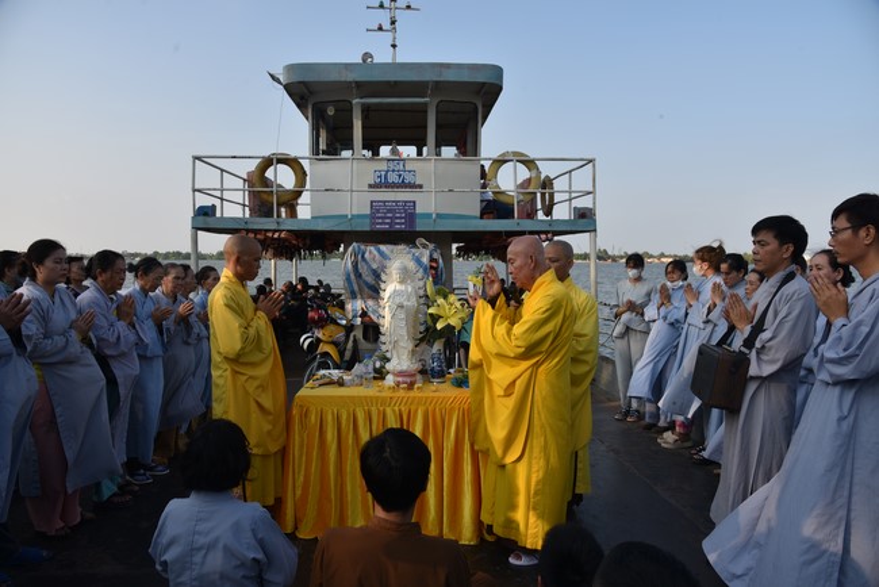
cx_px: 440
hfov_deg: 73.7
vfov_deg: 53.2
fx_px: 586
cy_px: 294
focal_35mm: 24
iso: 200
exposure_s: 1/250
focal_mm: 24
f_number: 8
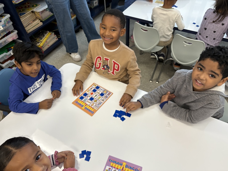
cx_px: 114
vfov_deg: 53.1
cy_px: 86
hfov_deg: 67.3
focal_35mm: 26
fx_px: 171
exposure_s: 1/60
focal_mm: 5.96
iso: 200
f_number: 1.6
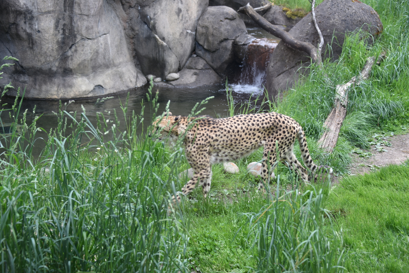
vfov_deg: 24.6
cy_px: 136
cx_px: 204
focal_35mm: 55
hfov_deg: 36.2
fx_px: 625
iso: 100
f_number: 5
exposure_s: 1/125
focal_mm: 55
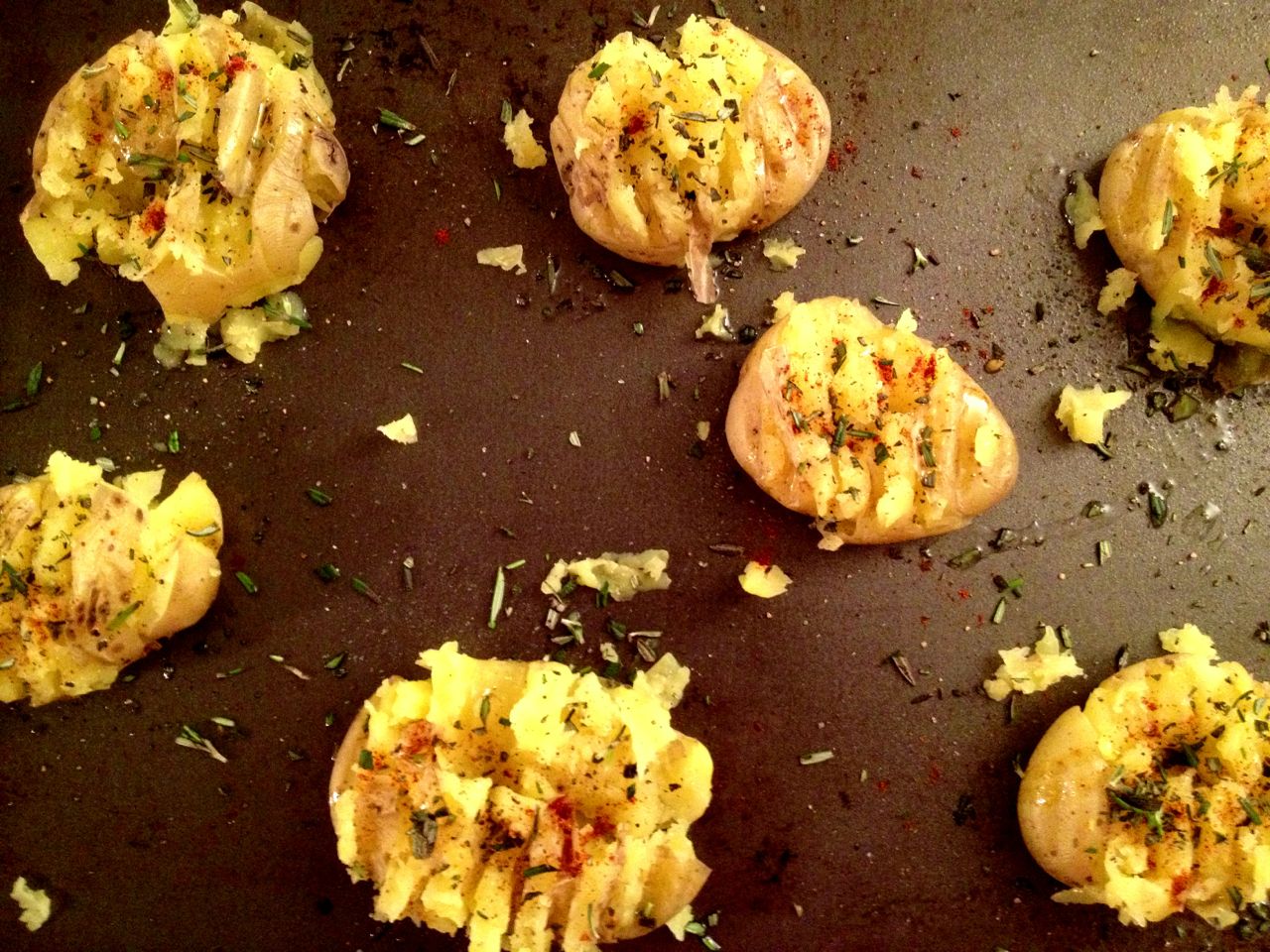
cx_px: 635
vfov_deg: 40.7
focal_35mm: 35
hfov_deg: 52.6
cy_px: 476
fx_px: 1284
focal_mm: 4.28
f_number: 2.4
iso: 400
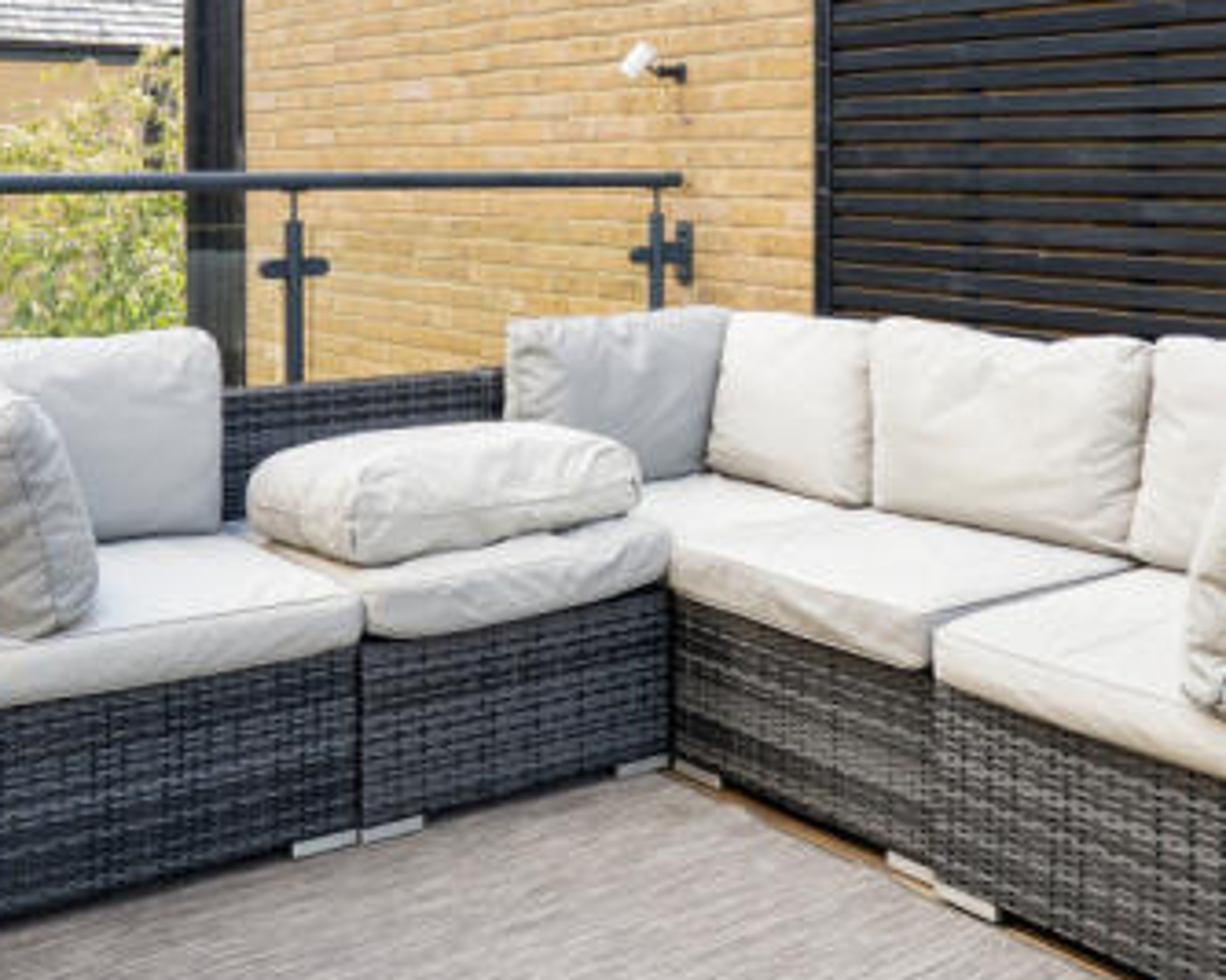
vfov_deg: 32.2
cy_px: 262
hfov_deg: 40.3
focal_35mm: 46
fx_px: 1669
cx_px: 540
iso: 320
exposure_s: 1/60
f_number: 6.3
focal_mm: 16
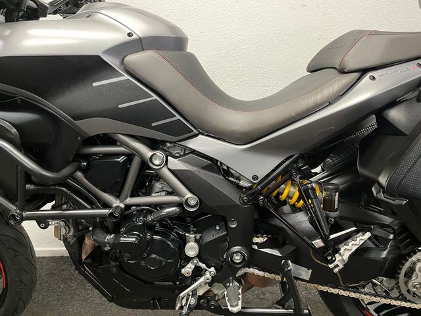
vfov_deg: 53.1
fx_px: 316
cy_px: 158
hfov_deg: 67.3
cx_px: 210
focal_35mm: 26
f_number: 1.6
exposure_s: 1/50
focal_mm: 5.1
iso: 320
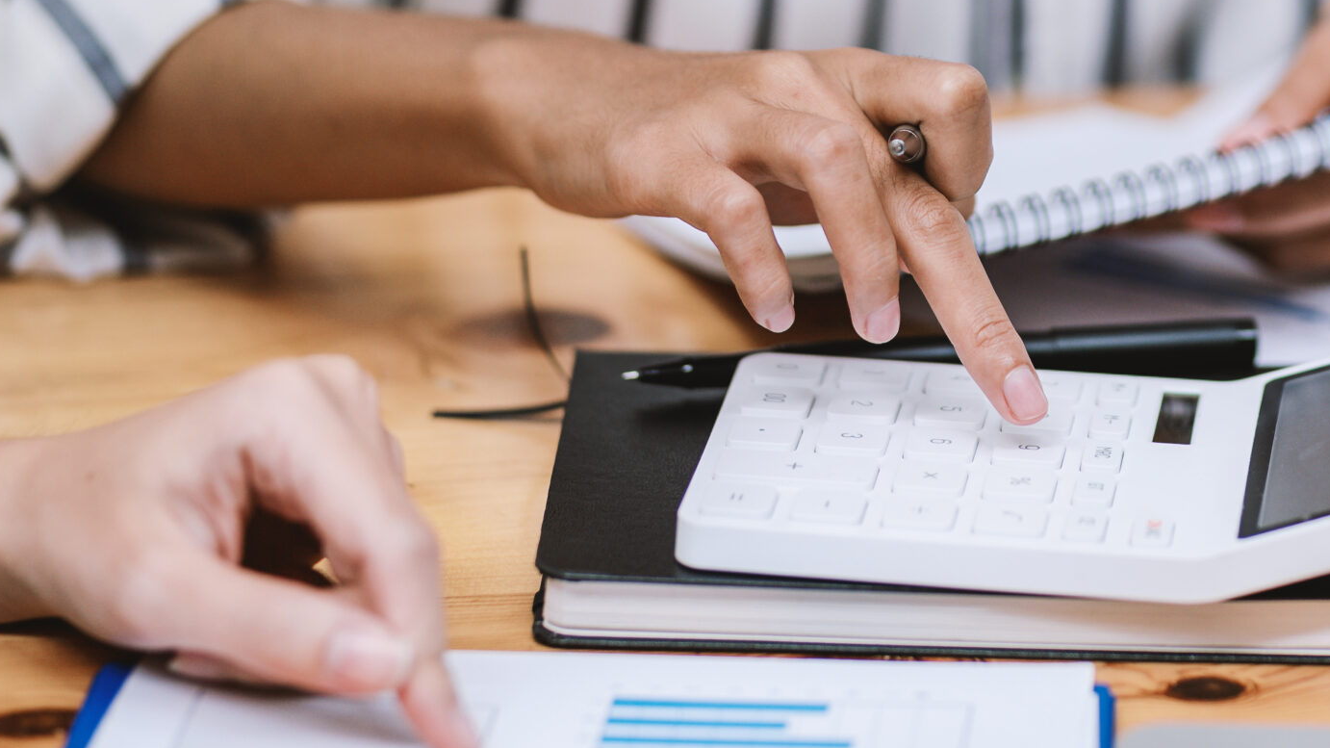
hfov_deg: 13.0
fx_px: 5818
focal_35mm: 165
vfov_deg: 7.3
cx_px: 1051
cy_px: -45
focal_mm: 85
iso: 200
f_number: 1.8
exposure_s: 1/200
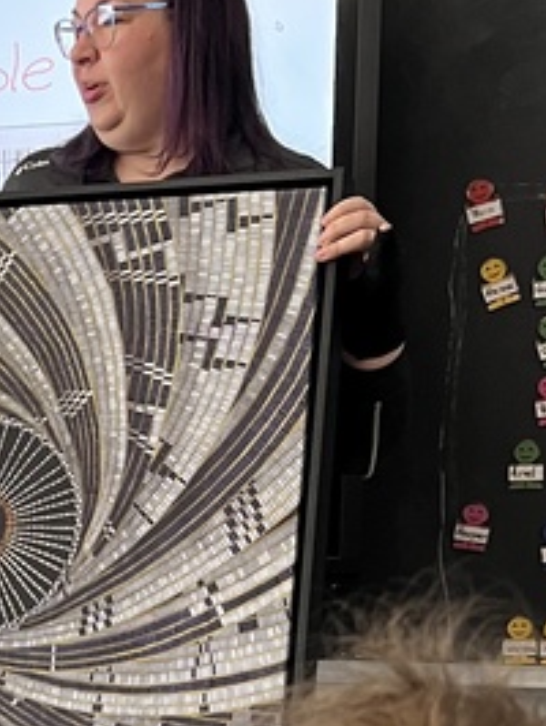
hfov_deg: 13.9
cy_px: 718
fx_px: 2100
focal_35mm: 100
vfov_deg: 19.1
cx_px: -268
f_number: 1.5
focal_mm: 5.7
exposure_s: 1/86
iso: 125
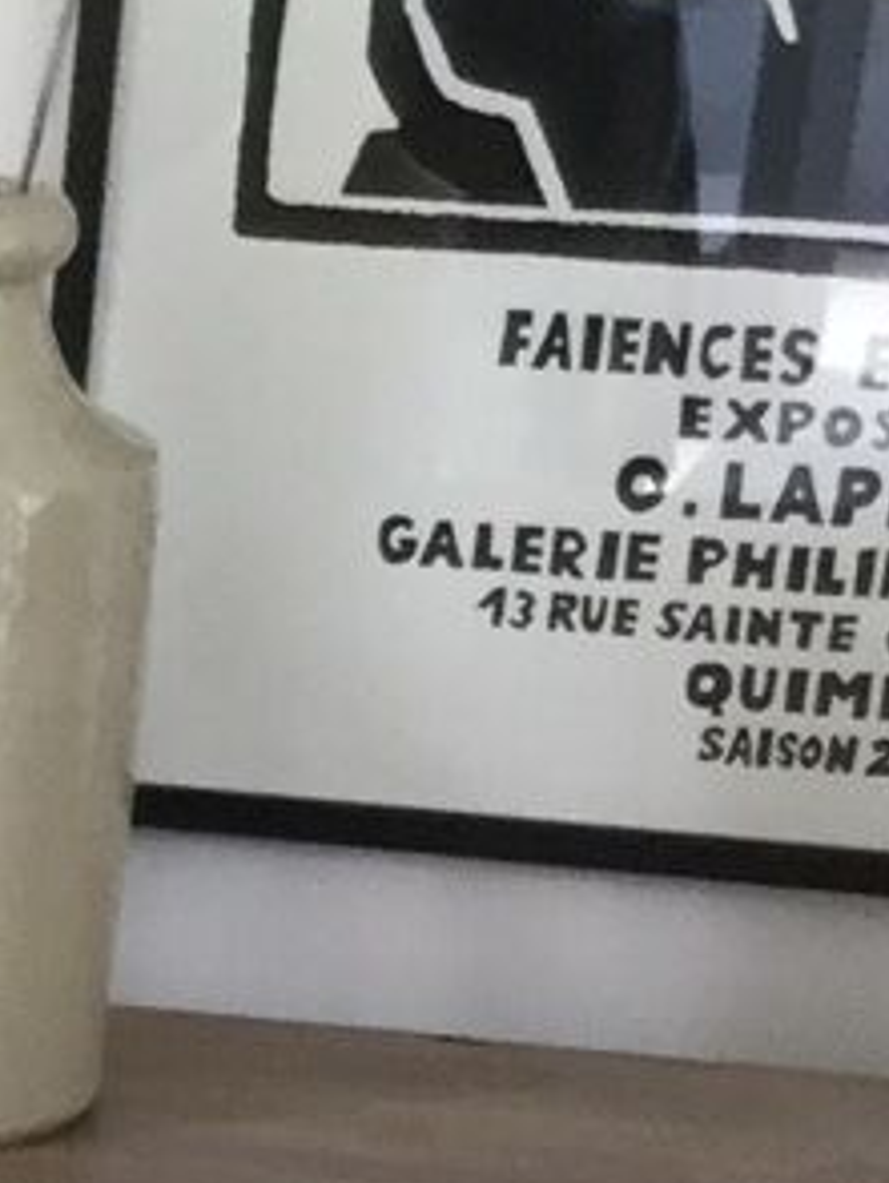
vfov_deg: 9.6
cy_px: 3175
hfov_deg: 8.2
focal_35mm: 172
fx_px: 5881
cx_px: -889
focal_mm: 3.3
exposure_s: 1/33
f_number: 2.4
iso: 40
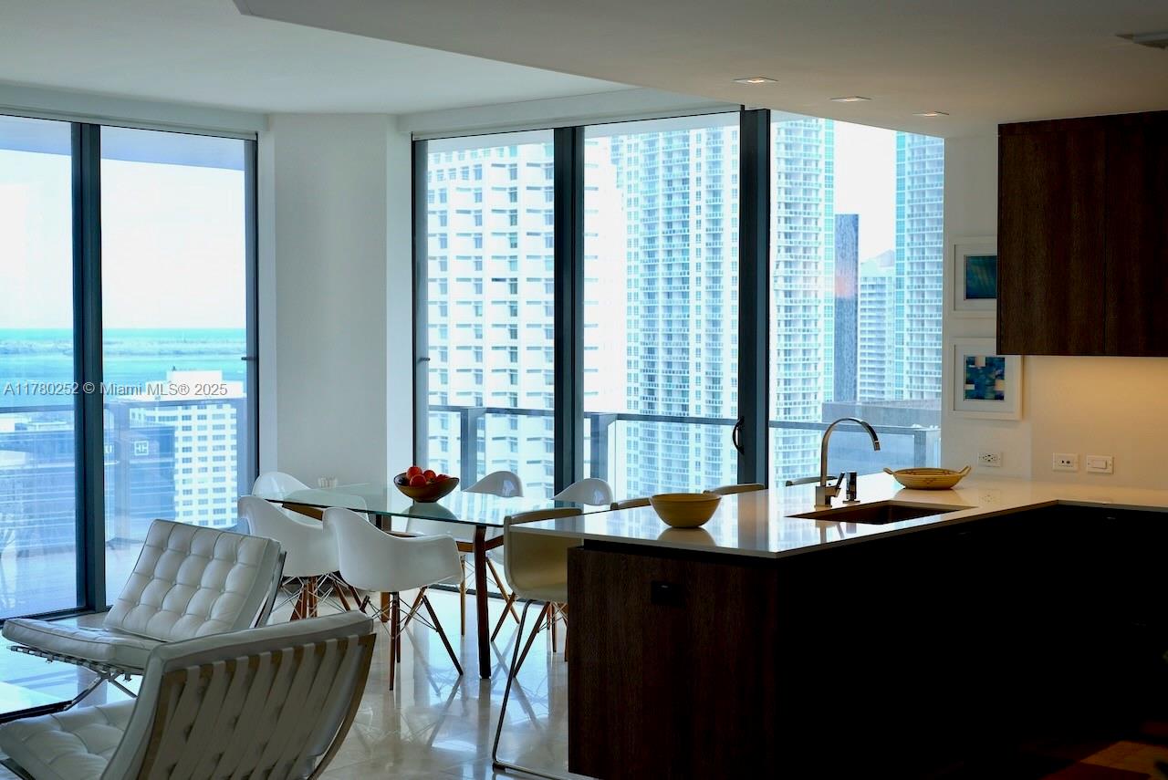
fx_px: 1623
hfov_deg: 39.6
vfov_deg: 27.0
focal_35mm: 50
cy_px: 390
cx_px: 584
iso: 100
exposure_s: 1/60
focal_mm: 50
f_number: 4.5
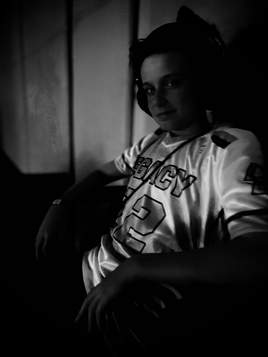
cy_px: 178
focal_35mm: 26
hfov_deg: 53.1
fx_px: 268
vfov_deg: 67.3
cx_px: 134
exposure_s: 1/15
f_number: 1.6
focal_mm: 5.1
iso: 1250
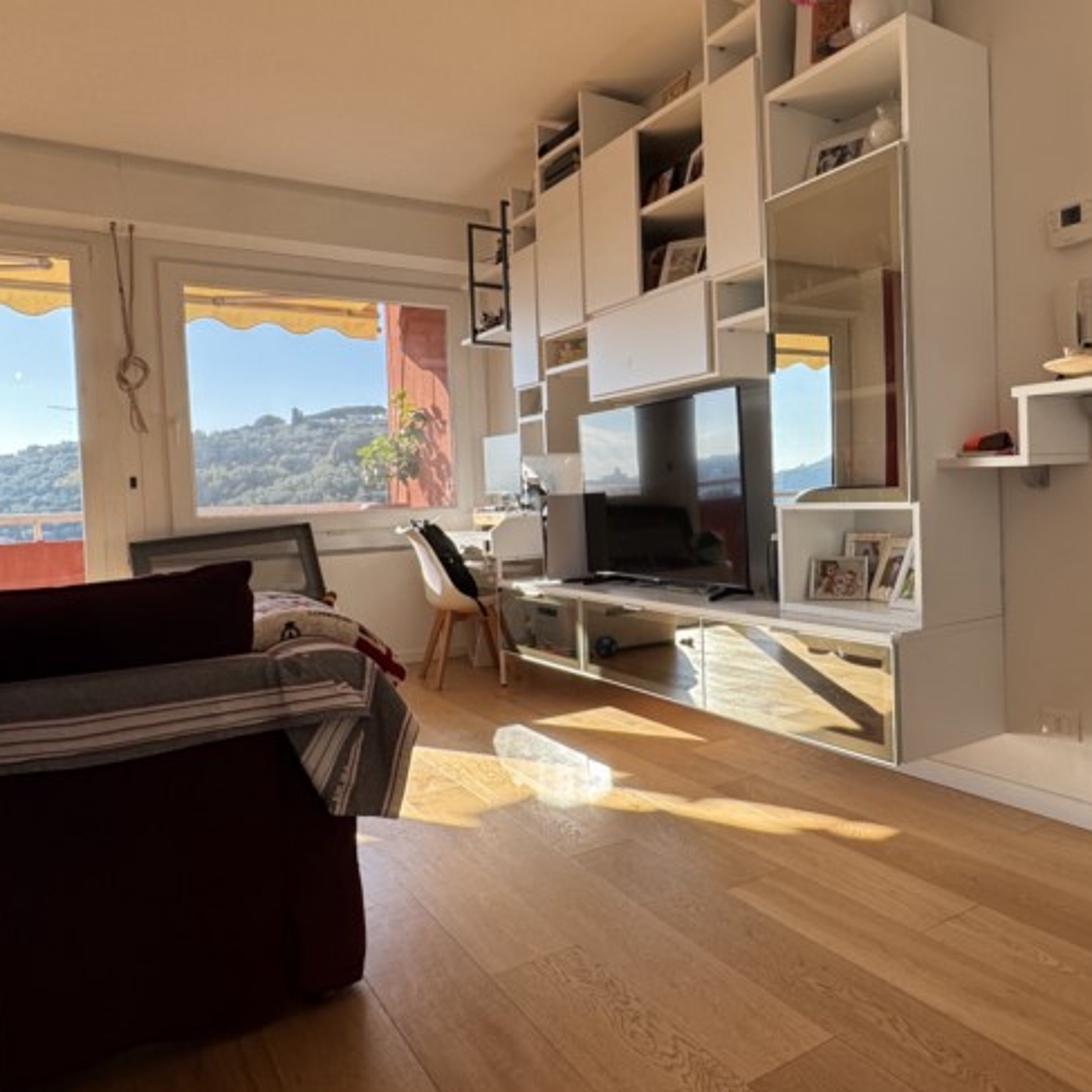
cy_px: 513
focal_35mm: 26
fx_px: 928
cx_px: 801
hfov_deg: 58.2
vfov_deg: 60.9
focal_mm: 2.22
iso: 40
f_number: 2.2
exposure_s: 1/233
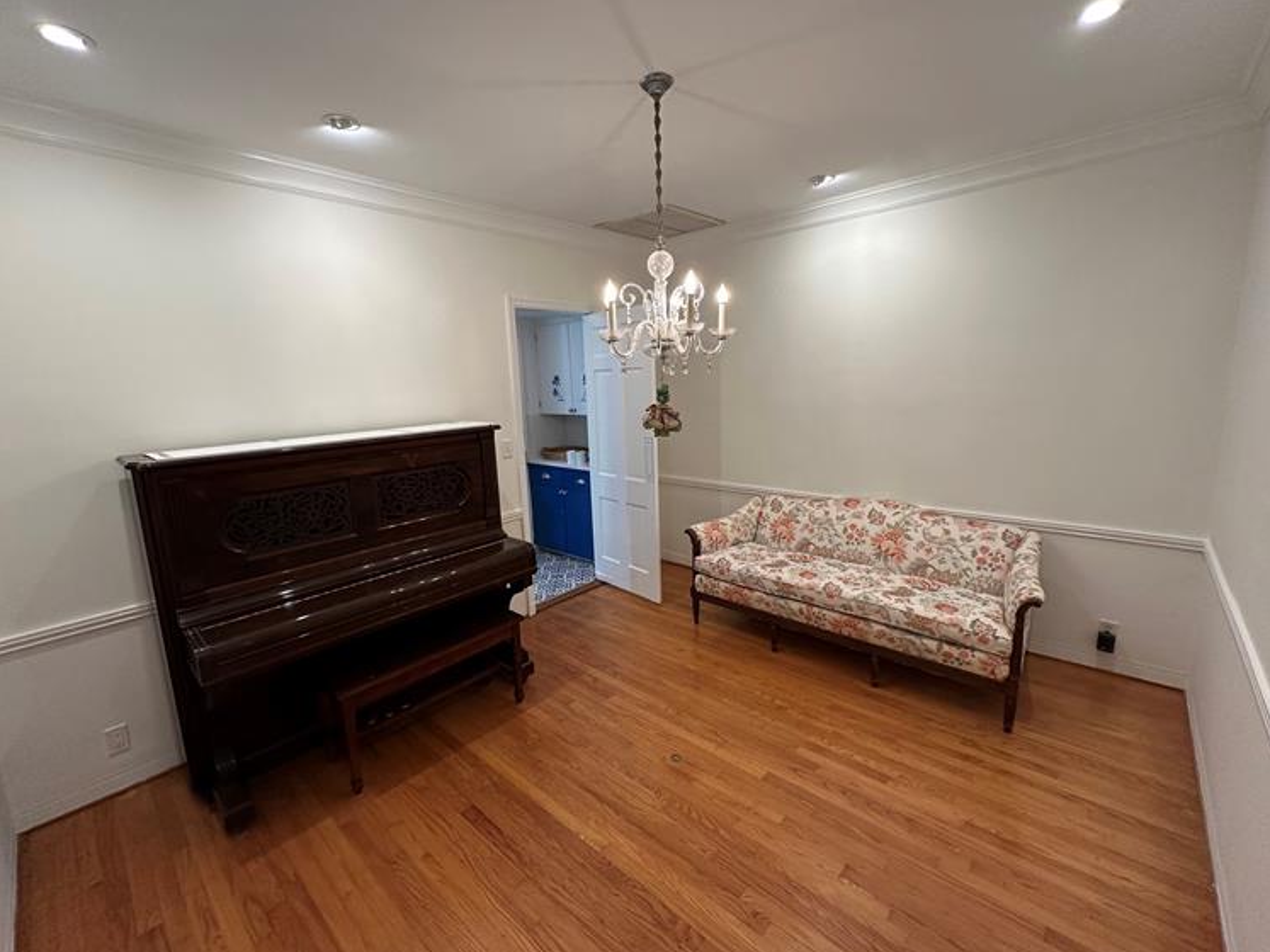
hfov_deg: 98.2
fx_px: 550
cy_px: 468
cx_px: 622
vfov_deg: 81.7
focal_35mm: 15
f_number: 2.2
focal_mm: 2.22
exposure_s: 1/120
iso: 200
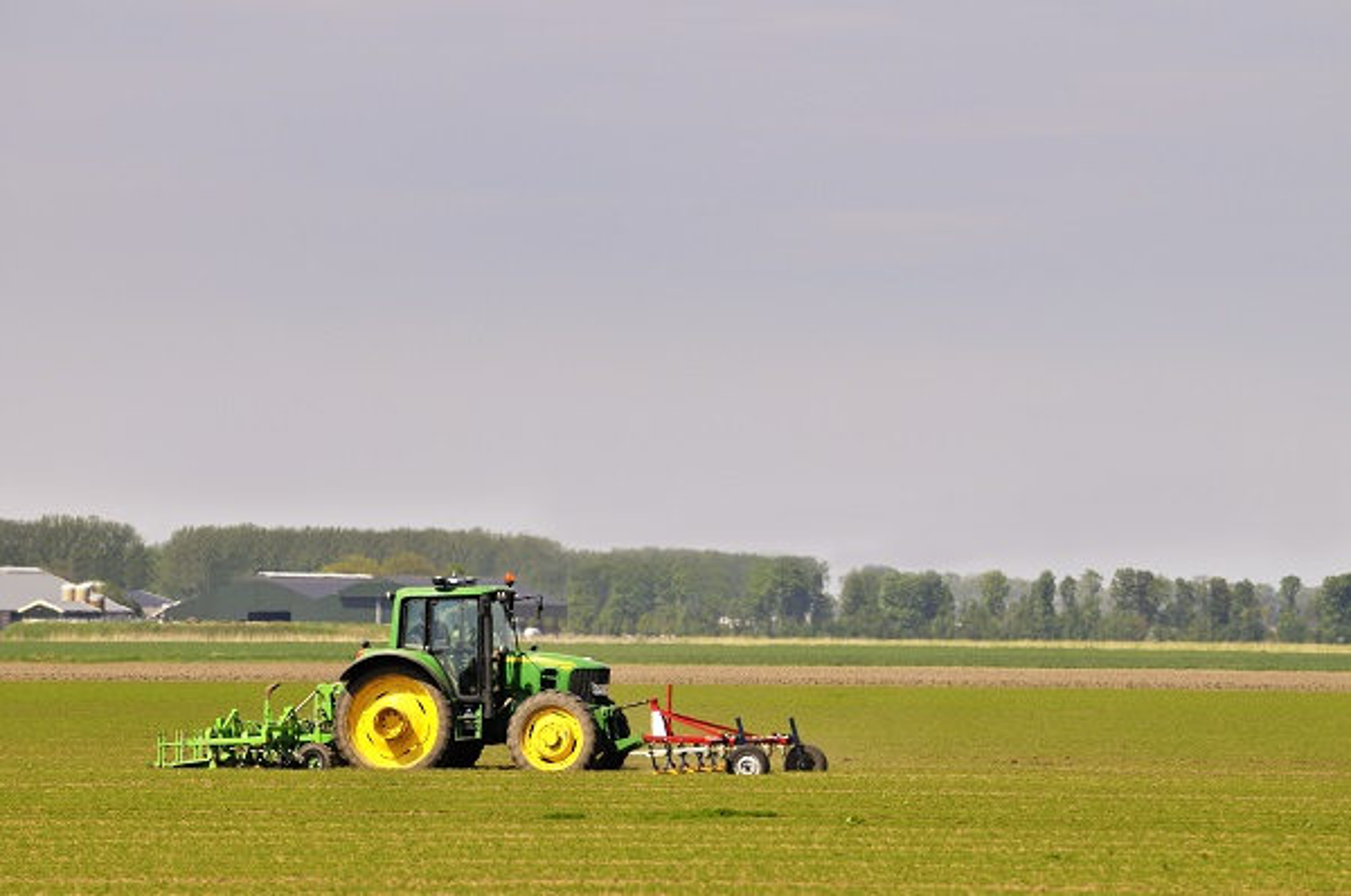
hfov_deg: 6.9
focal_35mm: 300
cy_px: 448
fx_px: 11240
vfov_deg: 4.6
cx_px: 676
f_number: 5.6
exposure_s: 1/2000
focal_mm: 200
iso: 200
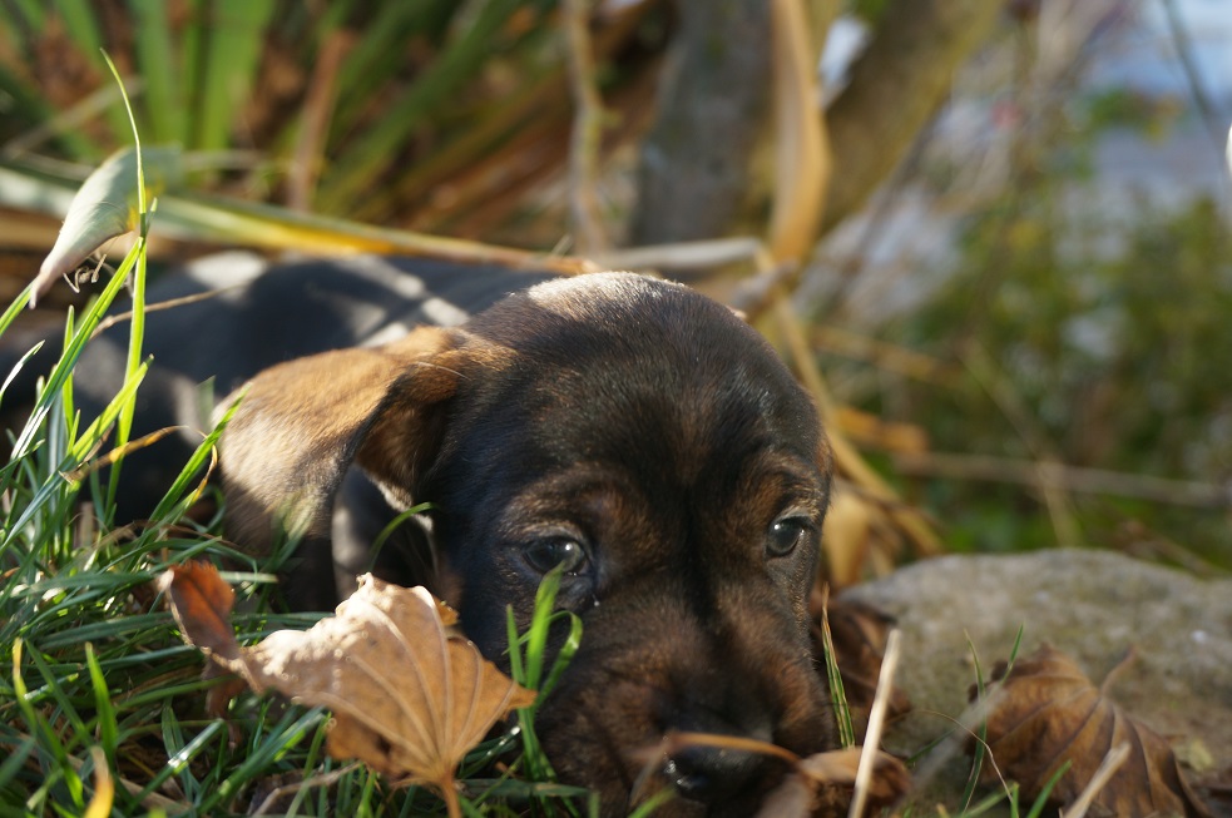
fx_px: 1333
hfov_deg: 49.6
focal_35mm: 39
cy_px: 409
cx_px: 616
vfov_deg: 34.1
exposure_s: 1/160
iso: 200
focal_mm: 26
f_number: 4.5
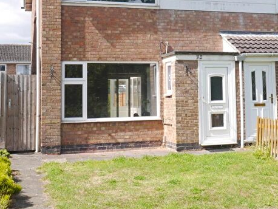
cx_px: 182
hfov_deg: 31.4
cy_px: 52
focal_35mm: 61
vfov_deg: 23.8
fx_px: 490
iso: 160
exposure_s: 1/250
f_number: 7.1
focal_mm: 20
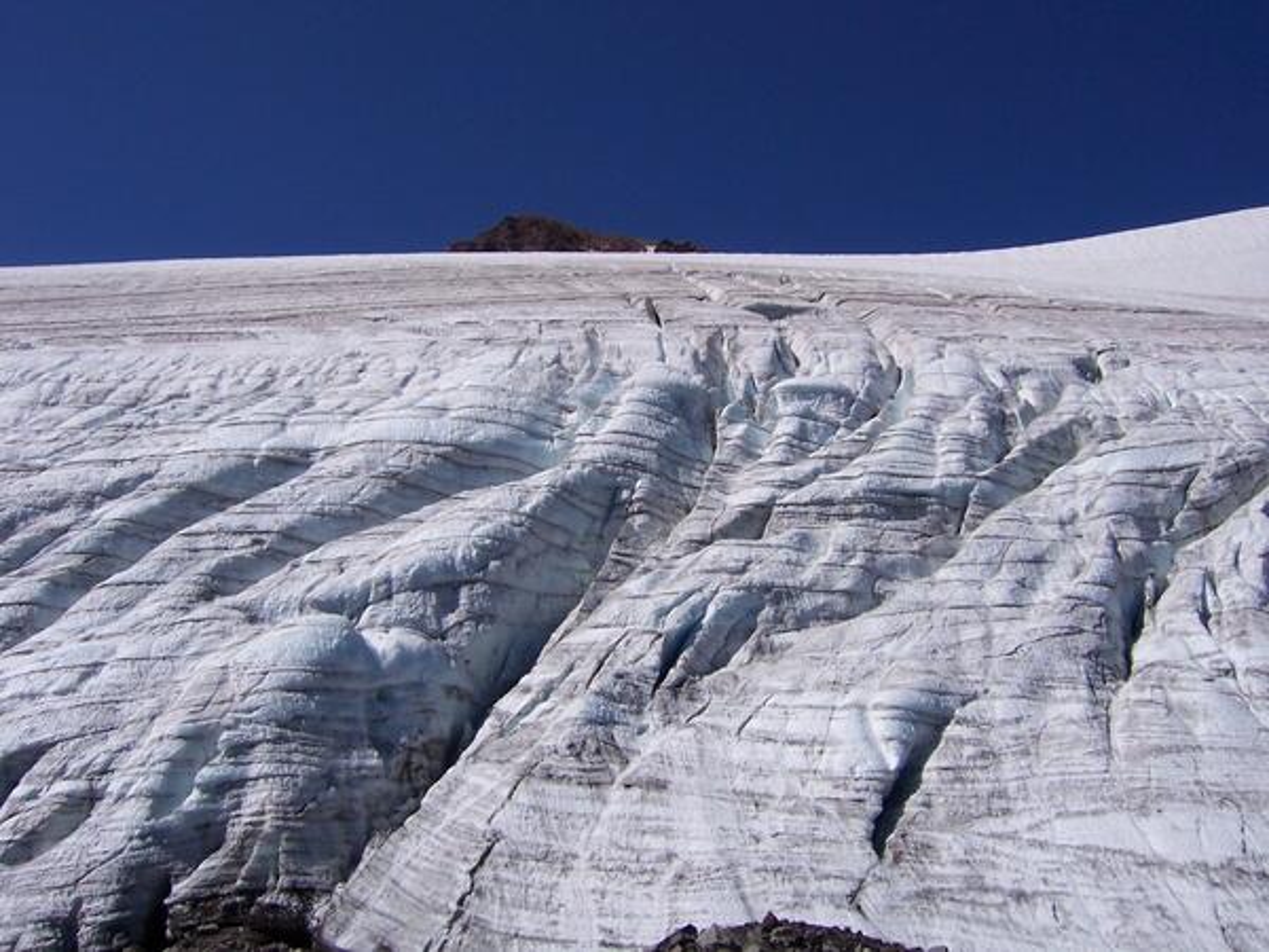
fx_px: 1320
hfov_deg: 51.4
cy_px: 476
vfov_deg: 39.7
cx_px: 634
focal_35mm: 36
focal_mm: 6
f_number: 4.8
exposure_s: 1/1000
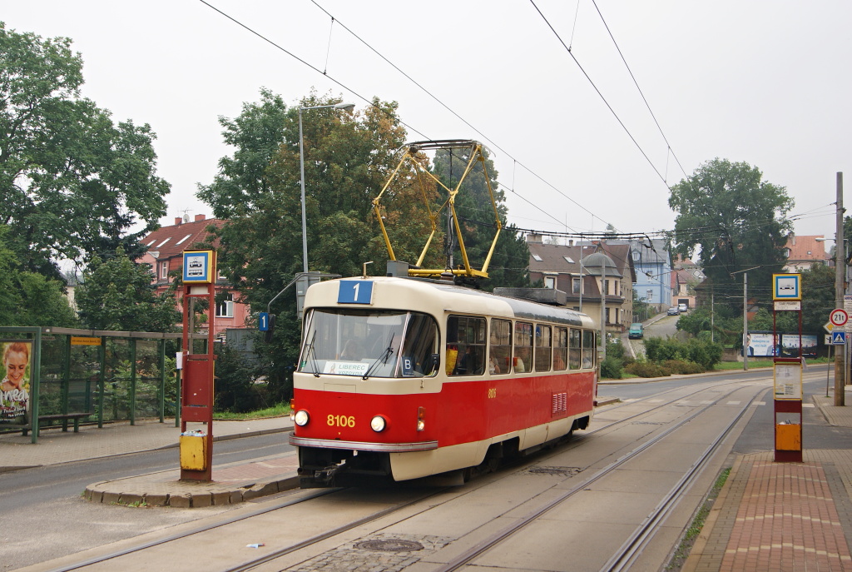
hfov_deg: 24.6
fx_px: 1956
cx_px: 426
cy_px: 286
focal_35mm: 82
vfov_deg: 16.6
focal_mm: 55
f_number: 8
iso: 200
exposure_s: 1/160
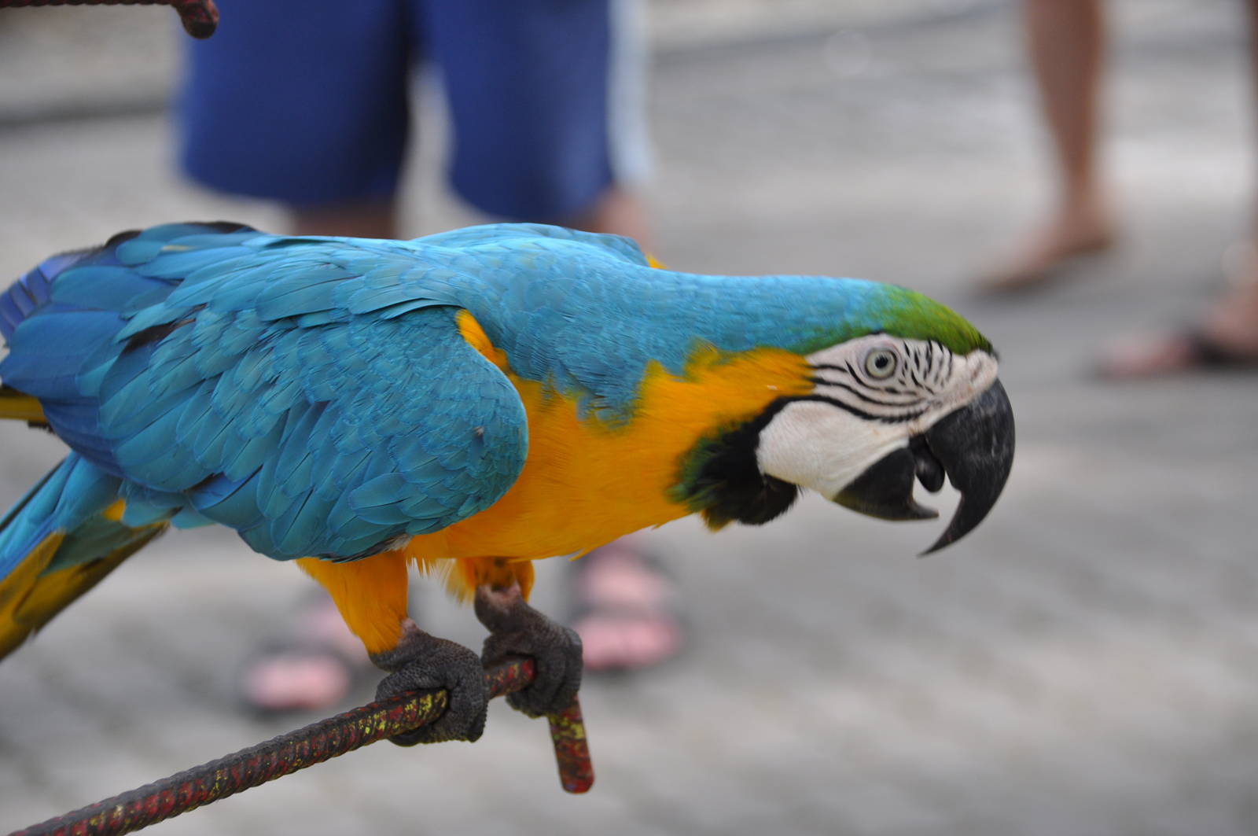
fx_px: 5864
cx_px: 629
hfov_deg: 12.2
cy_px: 418
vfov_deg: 8.2
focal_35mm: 168
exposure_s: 1/100
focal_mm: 112
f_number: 5.6
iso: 400
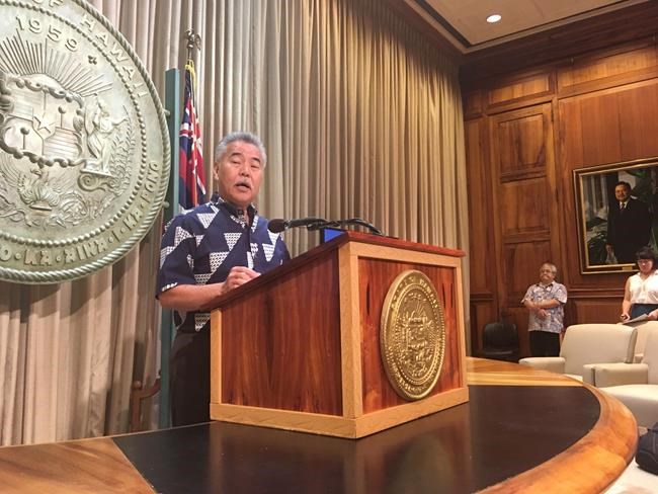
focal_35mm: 29
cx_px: 329
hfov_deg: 61.6
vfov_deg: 48.3
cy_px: 247
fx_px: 551
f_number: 2.2
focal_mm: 4.15
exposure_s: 1/30
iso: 125
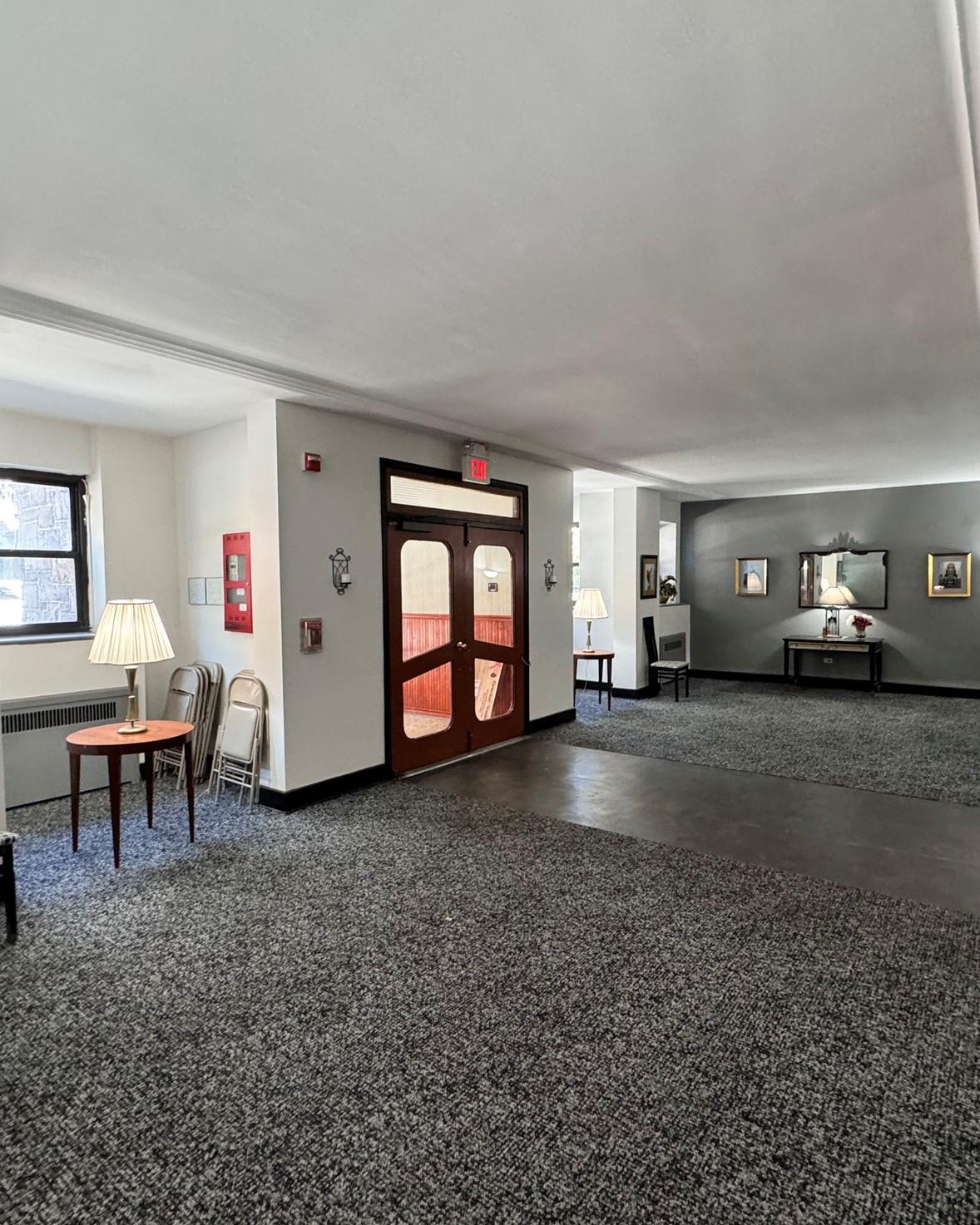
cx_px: 532
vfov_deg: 83.3
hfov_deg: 70.7
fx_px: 689
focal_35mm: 19
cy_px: 616
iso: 400
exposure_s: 1/60
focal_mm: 2.22
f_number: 2.2
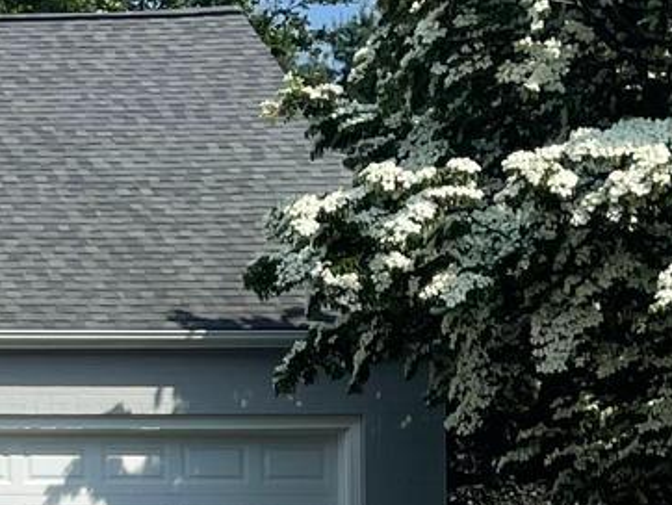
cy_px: 592
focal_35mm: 147
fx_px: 2856
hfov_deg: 11.5
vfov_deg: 10.0
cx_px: -850
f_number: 1.6
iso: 32
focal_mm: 5.1
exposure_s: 1/3788
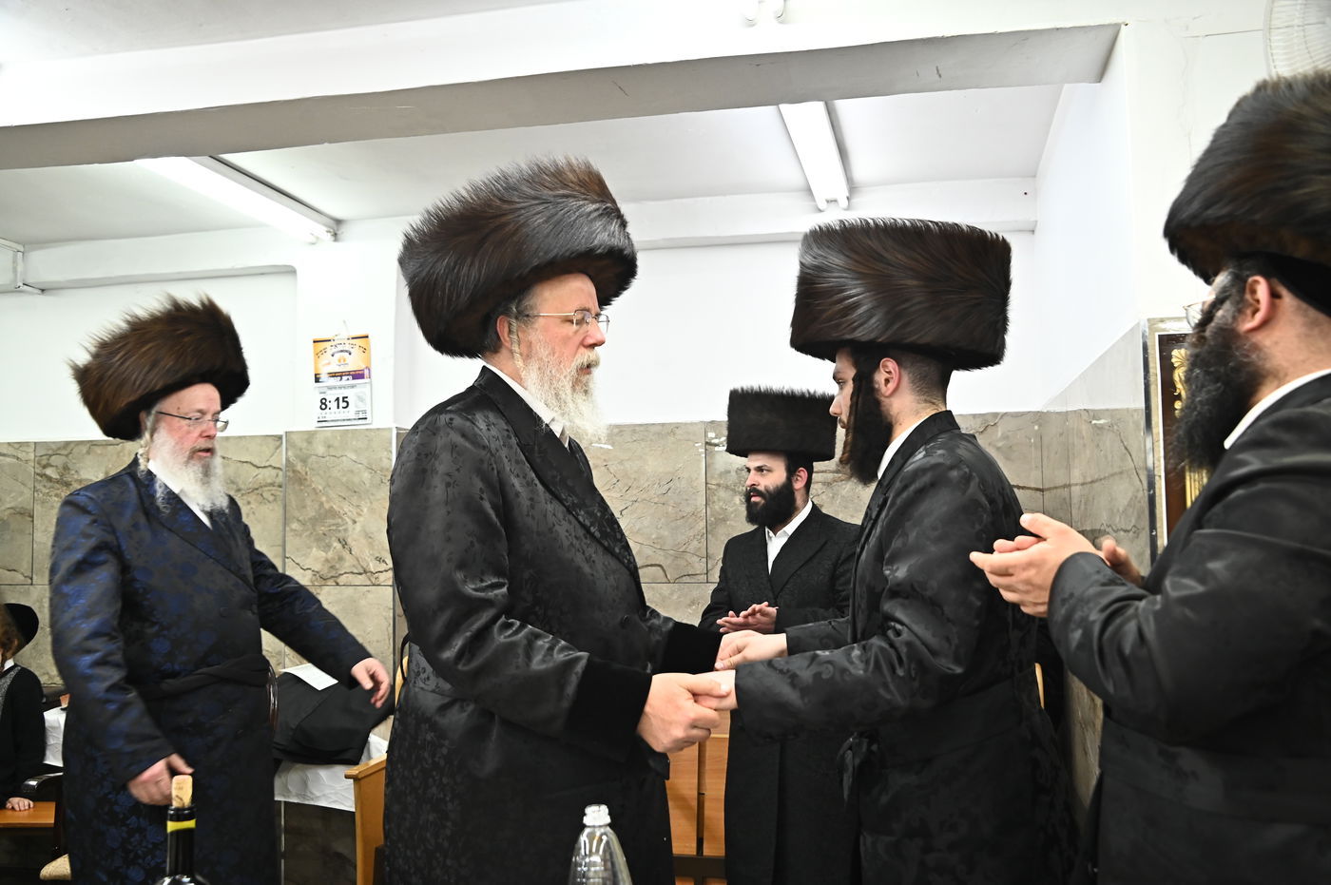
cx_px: 666
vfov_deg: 41.0
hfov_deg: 58.8
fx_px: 1182
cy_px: 442
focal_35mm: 32
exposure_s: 1/160
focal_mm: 32
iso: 2000
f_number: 5.6
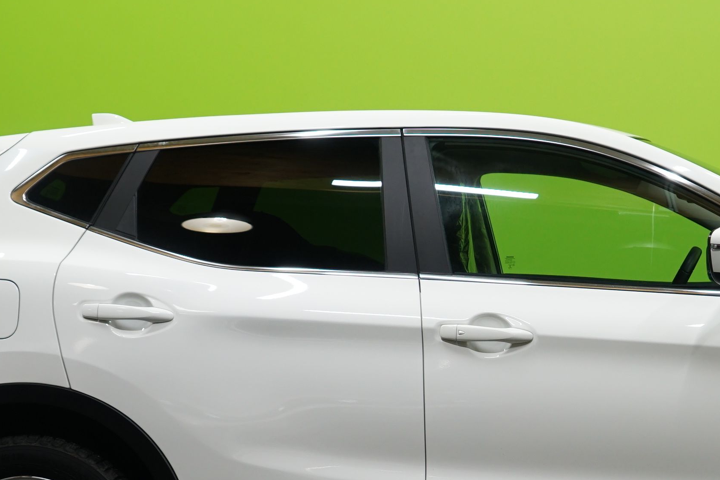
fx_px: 1780
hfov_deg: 22.6
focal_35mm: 89
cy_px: 408
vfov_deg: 15.2
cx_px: 564
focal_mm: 38
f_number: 5
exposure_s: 1/25
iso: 500
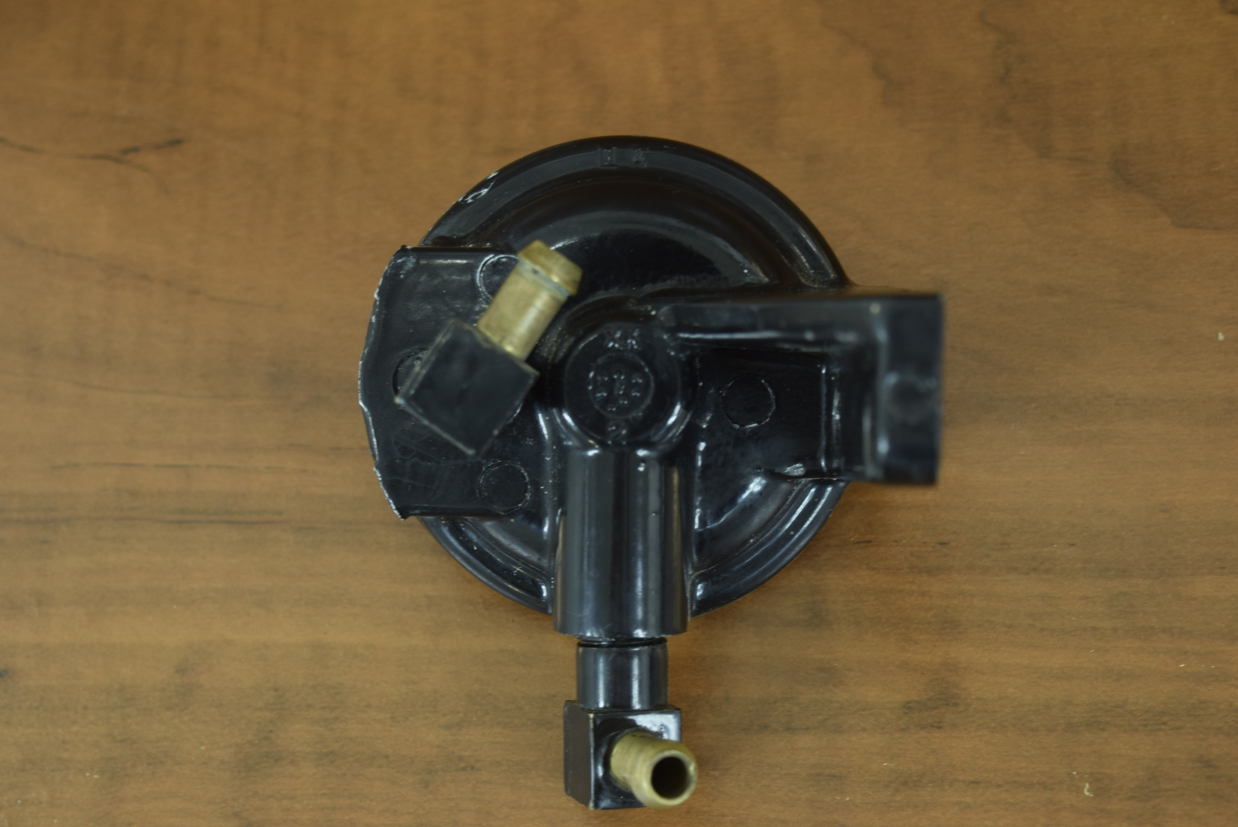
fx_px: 2477
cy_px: 414
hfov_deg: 28.1
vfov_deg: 19.0
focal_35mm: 72
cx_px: 619
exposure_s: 1/80
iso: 400
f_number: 5.3
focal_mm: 48
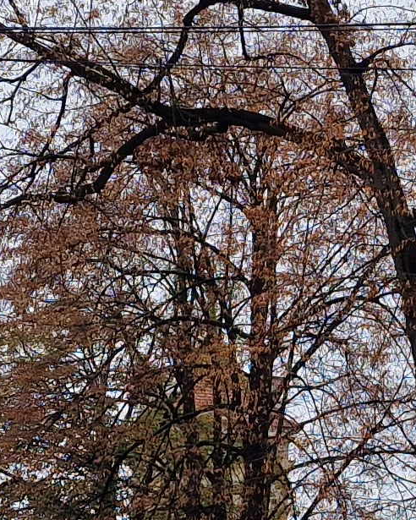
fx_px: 2247
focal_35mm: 146
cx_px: 491
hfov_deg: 10.4
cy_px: 369
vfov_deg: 13.2
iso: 50
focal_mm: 6.4
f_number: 1.8
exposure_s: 1/290
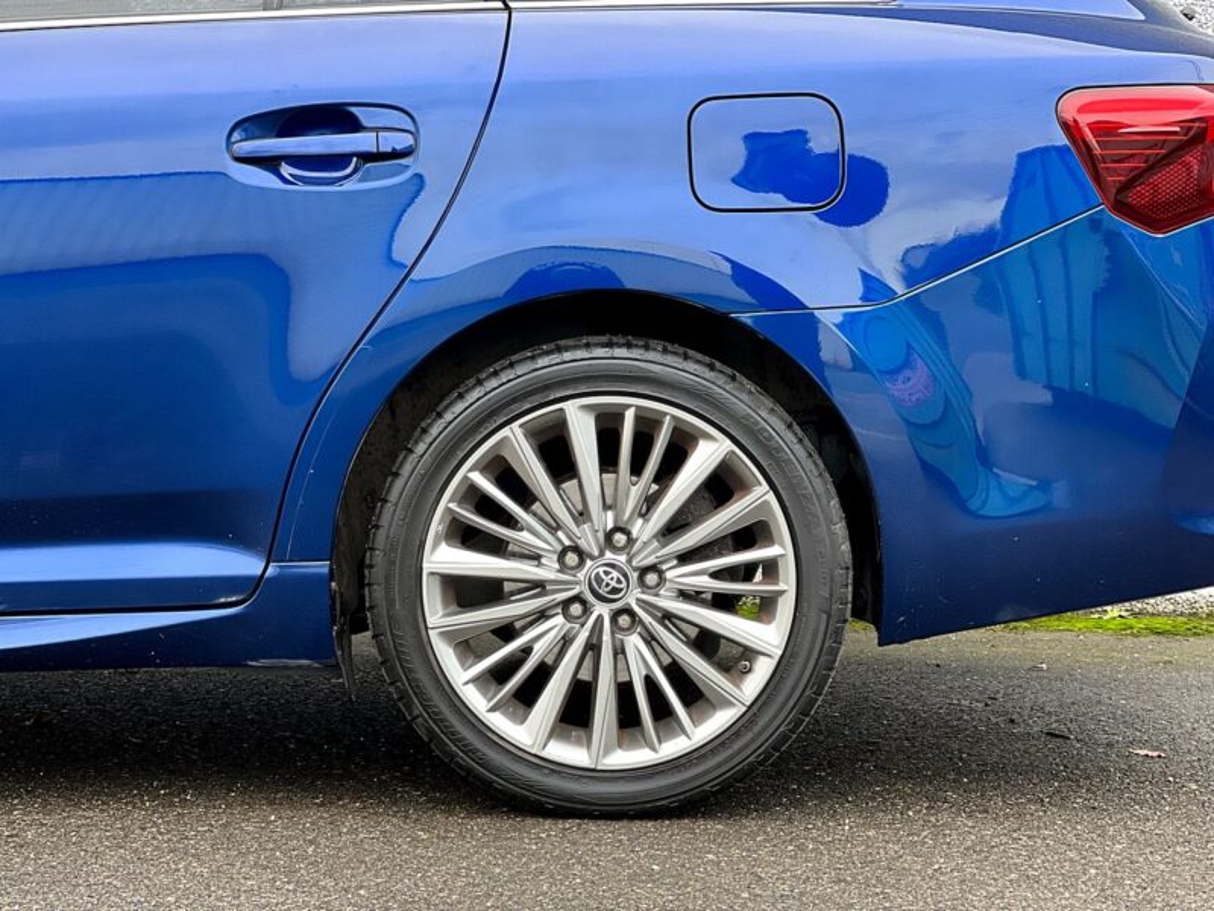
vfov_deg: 19.1
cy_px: 456
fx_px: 2700
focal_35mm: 77
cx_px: 607
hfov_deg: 25.3
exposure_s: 1/121
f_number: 2.8
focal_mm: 9
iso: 160
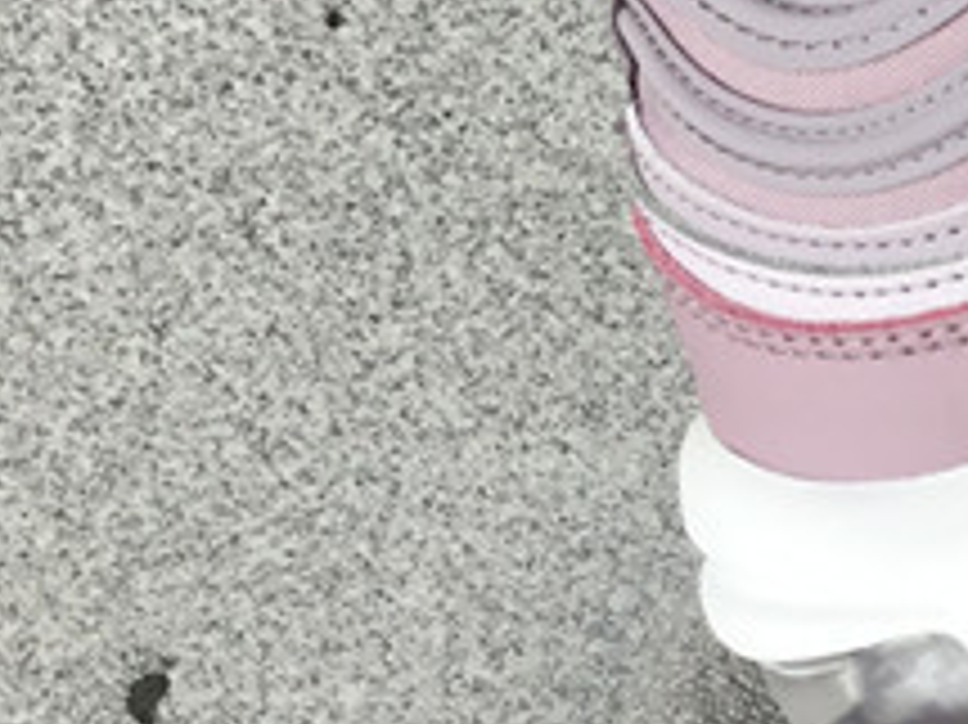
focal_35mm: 130
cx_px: 1738
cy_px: -205
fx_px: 3633
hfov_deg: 13.6
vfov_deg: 11.1
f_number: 2.4
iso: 32
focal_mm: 3.3
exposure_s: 1/100
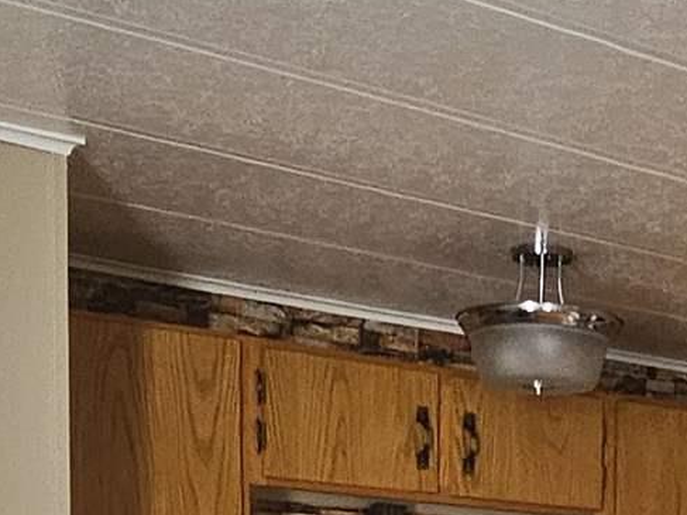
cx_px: 629
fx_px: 1627
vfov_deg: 16.3
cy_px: 797
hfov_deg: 23.2
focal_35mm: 82
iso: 320
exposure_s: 1/77.4
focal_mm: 2.2
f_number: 2.2
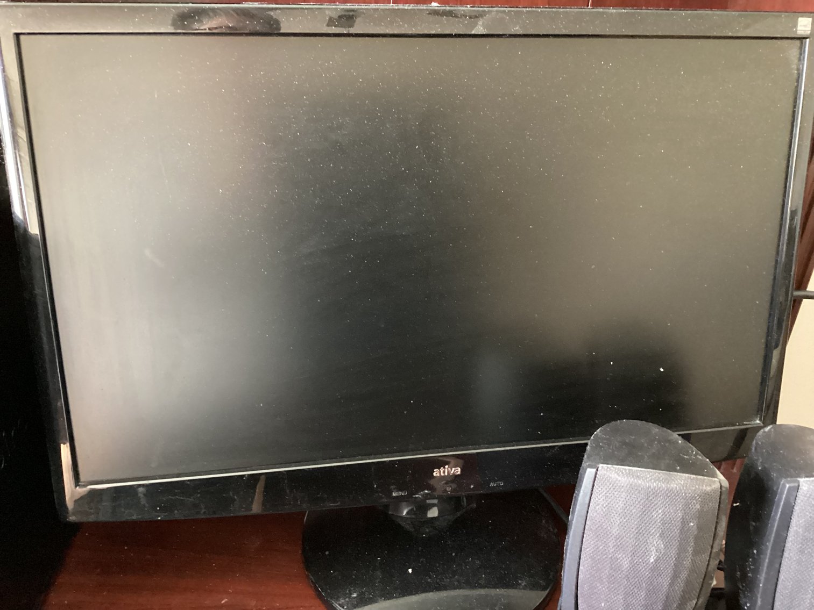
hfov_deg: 58.3
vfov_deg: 45.4
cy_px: 305
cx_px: 407
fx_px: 729
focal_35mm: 31
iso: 640
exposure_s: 1/17
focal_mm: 3.3
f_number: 2.4
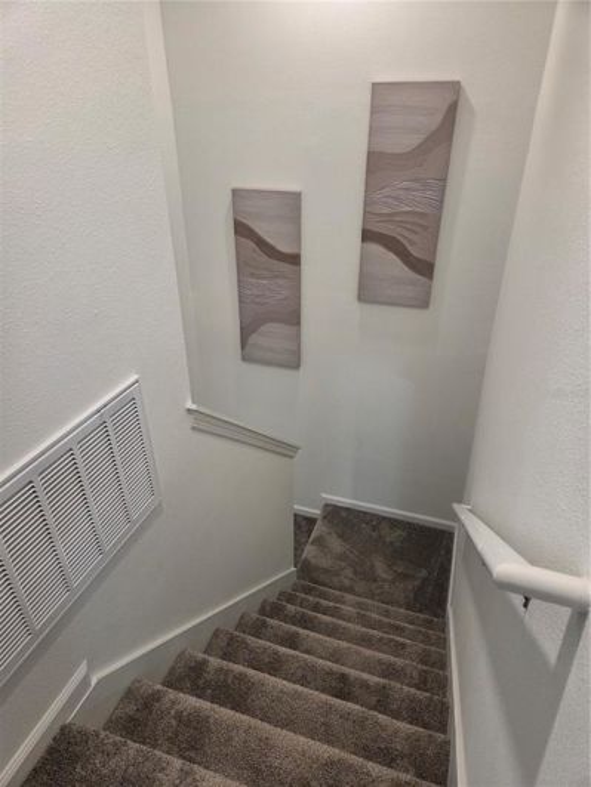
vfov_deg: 73.9
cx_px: 296
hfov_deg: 58.9
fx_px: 524
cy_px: 394
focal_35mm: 23
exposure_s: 1/120
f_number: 1.8
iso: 200
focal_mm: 5.4
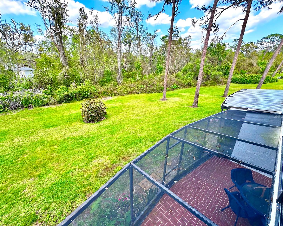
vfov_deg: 84.0
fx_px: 126
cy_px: 116
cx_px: 137
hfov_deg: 96.8
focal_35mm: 15
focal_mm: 2.2
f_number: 2.2
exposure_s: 1/264
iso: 40
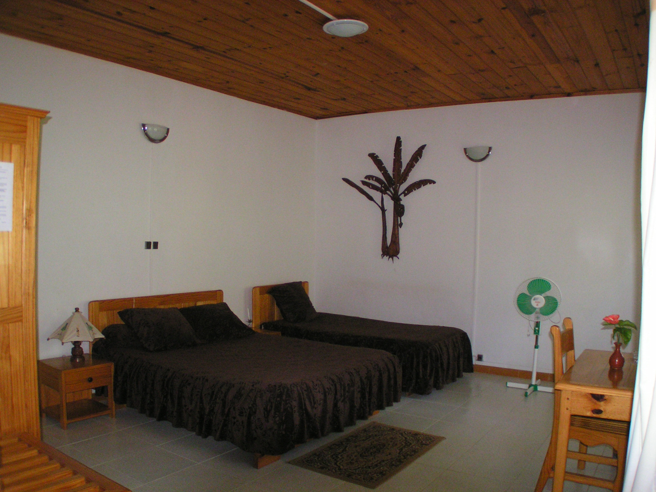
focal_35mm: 38
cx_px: 328
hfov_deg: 49.0
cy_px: 246
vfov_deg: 37.7
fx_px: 720
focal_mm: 5.8
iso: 200
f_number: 2.8
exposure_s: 1/40
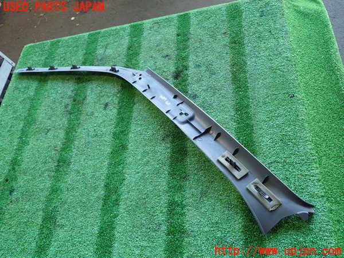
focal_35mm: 30
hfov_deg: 60.0
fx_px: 298
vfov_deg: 46.8
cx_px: 172
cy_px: 129
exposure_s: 1/50
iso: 200
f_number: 2.3
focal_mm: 5.4
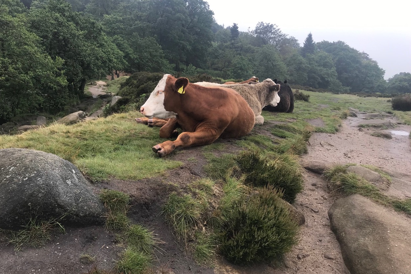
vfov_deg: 43.5
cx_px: 203
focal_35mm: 30
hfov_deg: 61.9
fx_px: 342
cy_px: 125
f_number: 1.8
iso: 20
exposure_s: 1/451
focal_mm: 3.99
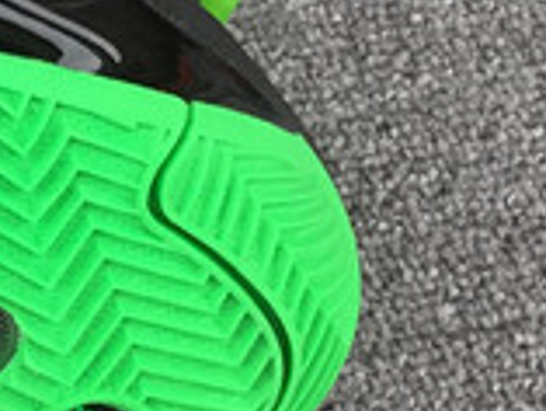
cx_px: -650
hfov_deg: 10.0
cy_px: -162
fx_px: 2810
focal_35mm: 178
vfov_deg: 8.2
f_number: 2.4
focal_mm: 3.3
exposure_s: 1/159
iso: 25
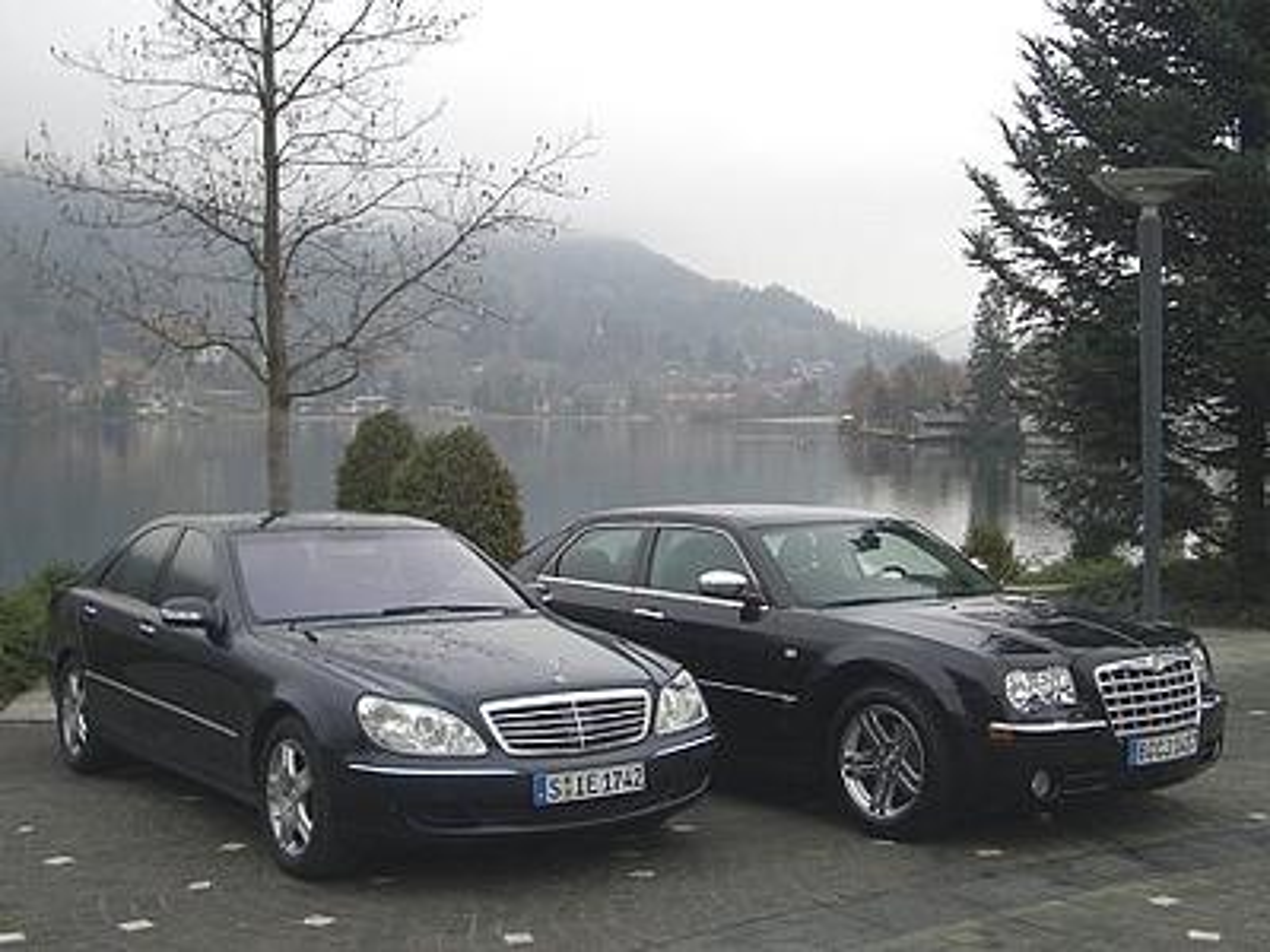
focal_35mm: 41
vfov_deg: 35.1
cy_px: 476
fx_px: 1504
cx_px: 635
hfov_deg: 45.8
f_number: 2.8
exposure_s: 1/400
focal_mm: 6.8
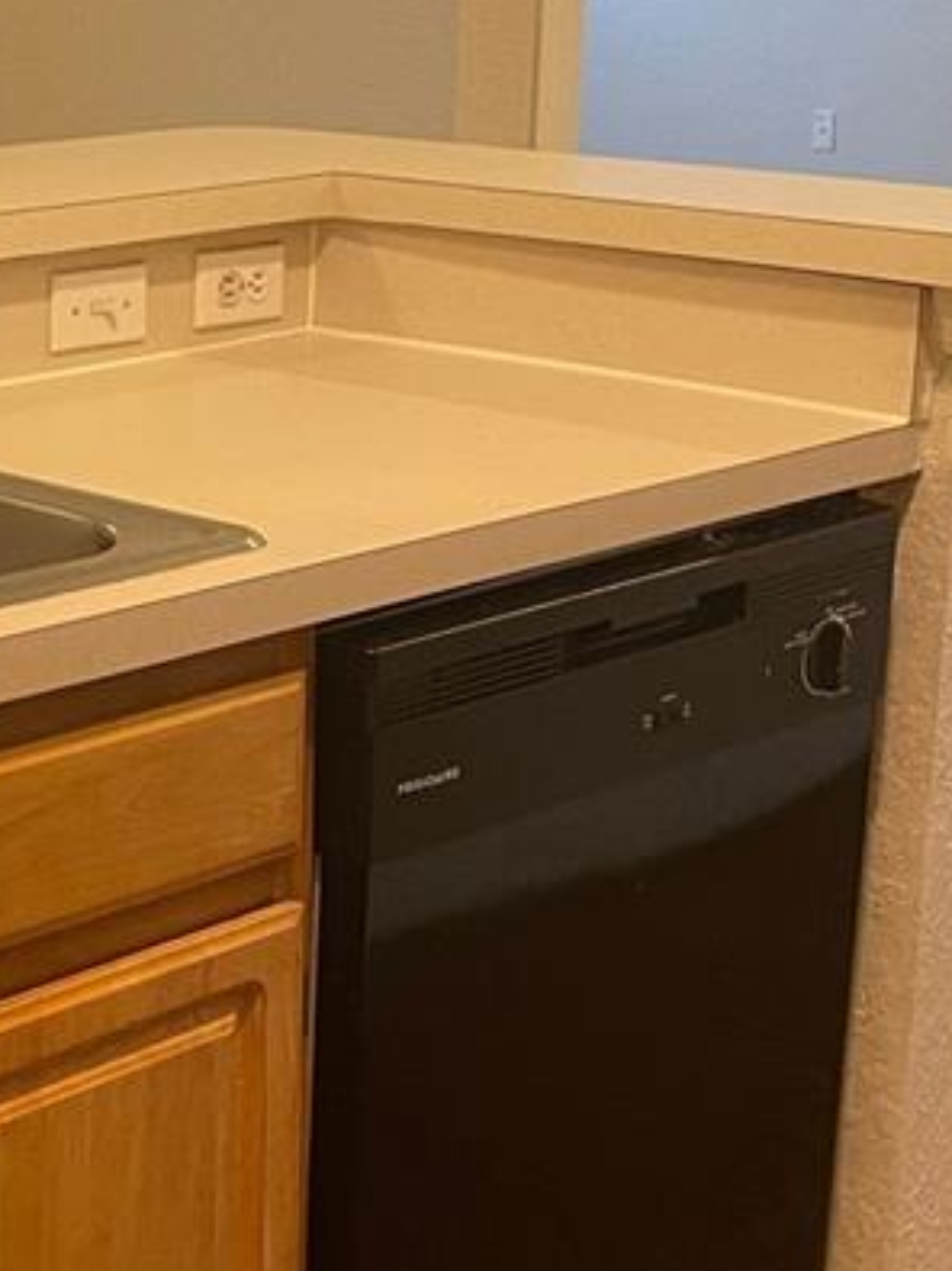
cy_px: 573
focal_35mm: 79
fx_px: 2898
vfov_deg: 24.7
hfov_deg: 17.9
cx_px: -135
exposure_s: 1/60
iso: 320
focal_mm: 4.2
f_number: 1.6
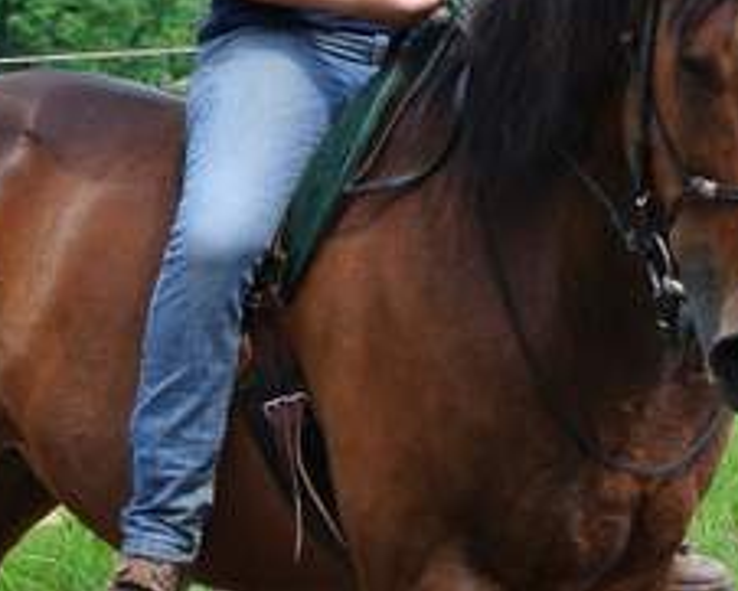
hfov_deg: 11.8
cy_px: 372
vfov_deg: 9.5
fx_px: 3562
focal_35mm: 163
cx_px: 421
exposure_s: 1/500
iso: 100
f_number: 4.5
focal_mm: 18.5
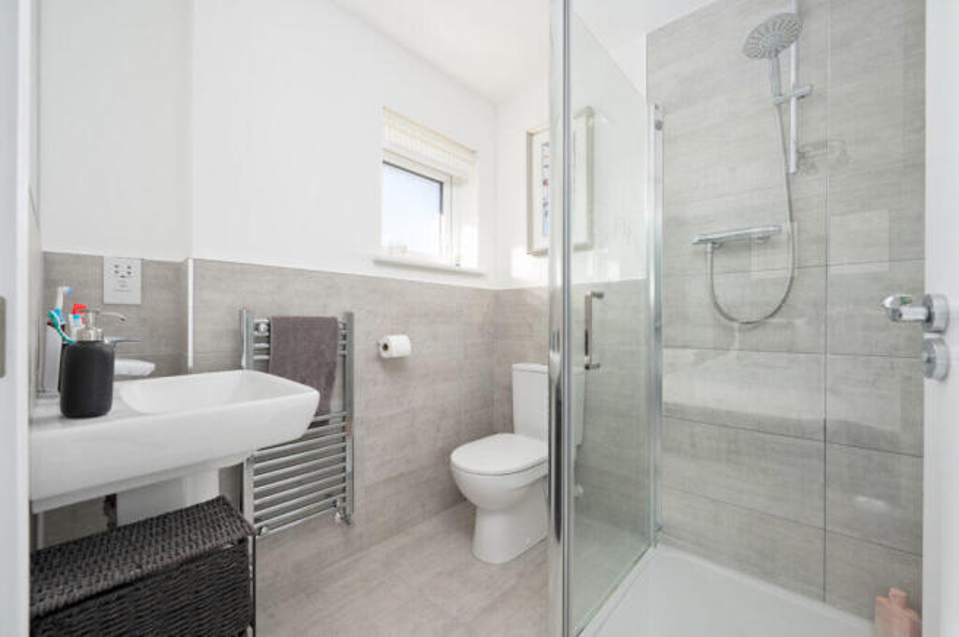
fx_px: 373
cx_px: 480
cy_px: 318
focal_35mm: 14
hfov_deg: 104.3
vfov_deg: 81.1
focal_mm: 14
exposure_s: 1/125
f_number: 7.1
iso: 200
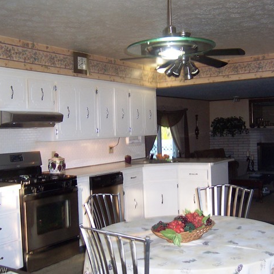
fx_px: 385
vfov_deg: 39.2
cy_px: 137
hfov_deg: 39.1
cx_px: 155
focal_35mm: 43
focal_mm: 5.6
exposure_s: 1/60
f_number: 2.8
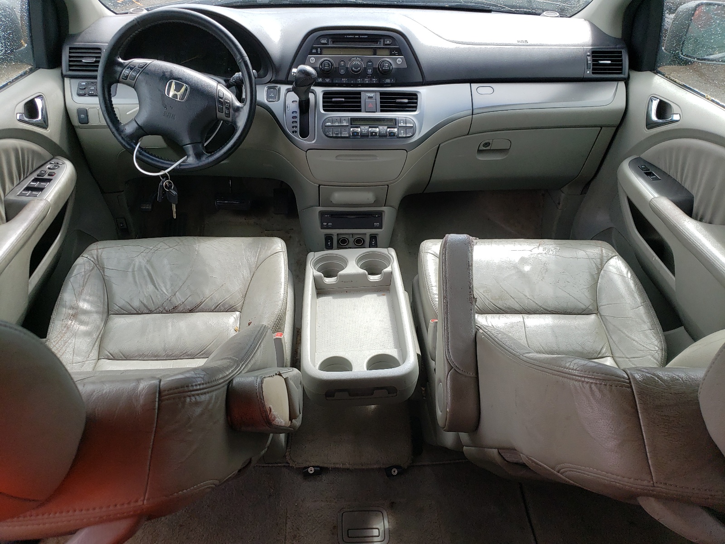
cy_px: 272
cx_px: 362
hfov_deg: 67.3
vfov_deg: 53.1
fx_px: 545
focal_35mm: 26
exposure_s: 1/303
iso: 50
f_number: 1.5
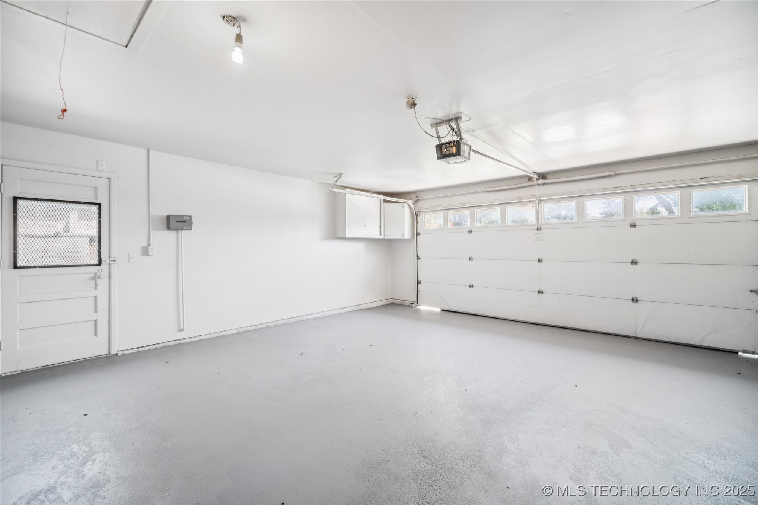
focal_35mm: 14
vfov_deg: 81.2
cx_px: 379
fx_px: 295
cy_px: 252
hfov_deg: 104.3
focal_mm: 14
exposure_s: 1/20
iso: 640
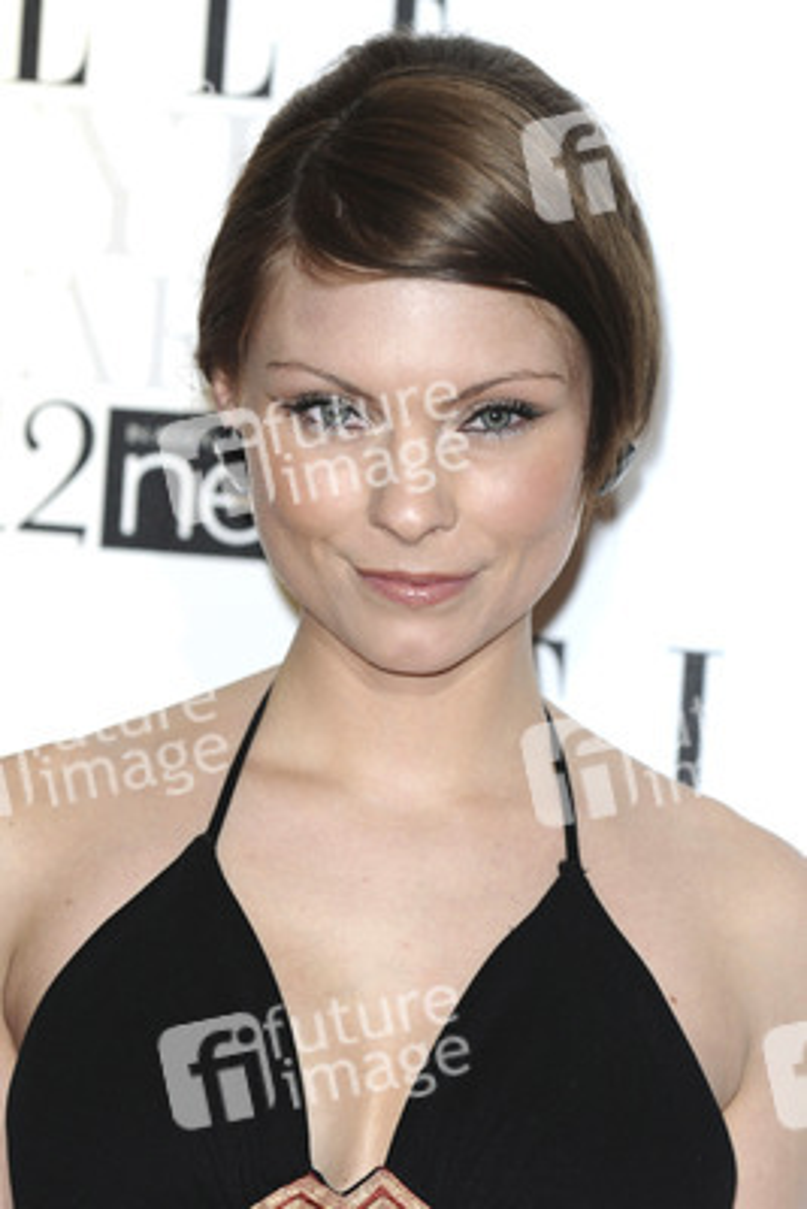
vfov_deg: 7.4
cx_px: 404
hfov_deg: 5.0
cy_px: 604
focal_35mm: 278
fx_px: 9322
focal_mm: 185
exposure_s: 1/200
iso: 320
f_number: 5
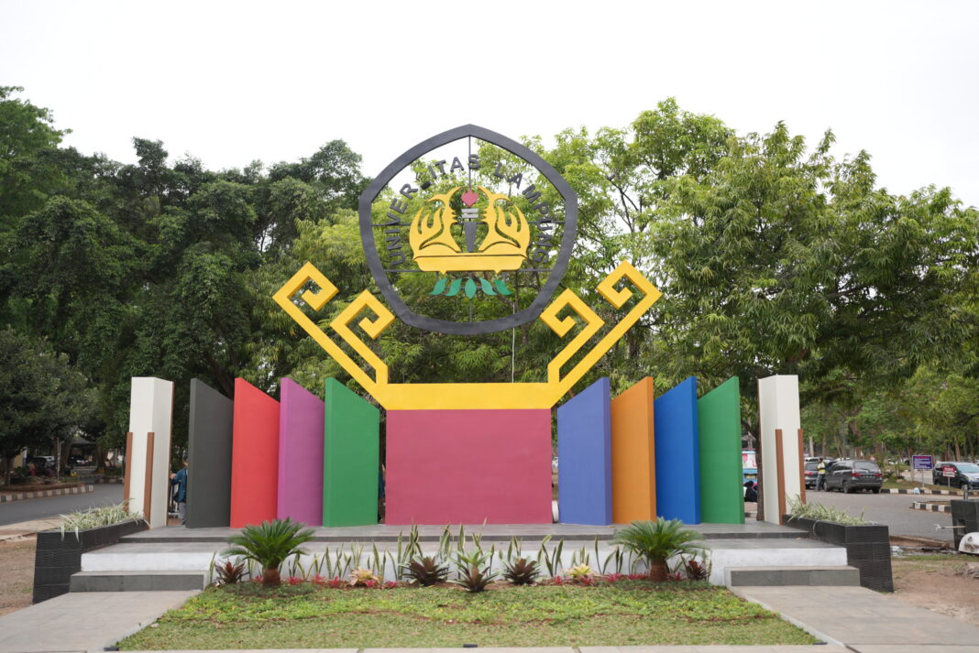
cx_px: 490
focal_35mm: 35
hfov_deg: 54.4
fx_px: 952
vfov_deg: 37.9
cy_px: 326
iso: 125
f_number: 1.4
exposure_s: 1/2500
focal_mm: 35
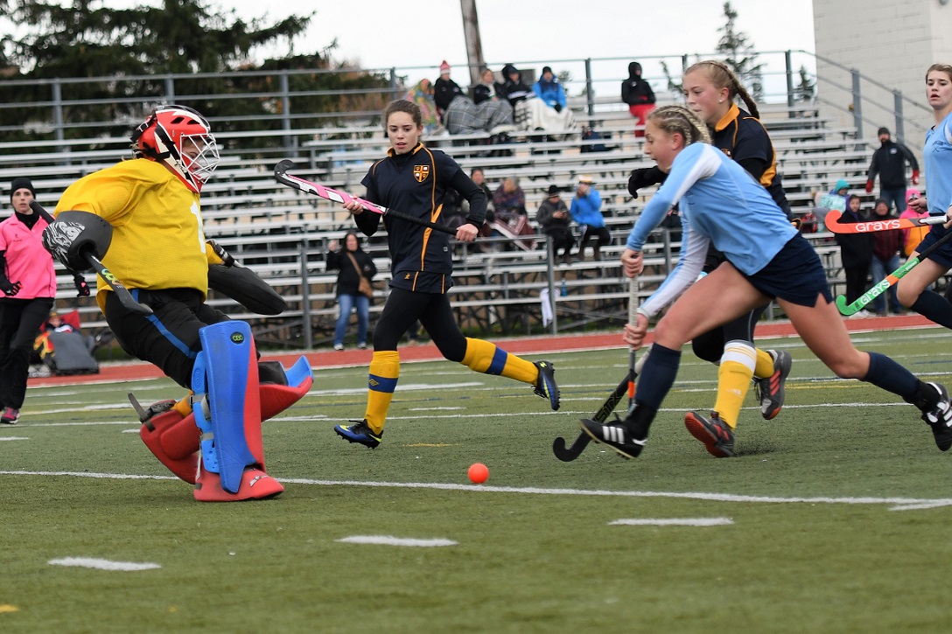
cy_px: 317
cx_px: 476
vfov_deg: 10.6
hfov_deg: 15.9
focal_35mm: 129
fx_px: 3411
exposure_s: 1/1000
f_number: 2.8
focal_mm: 86
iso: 450
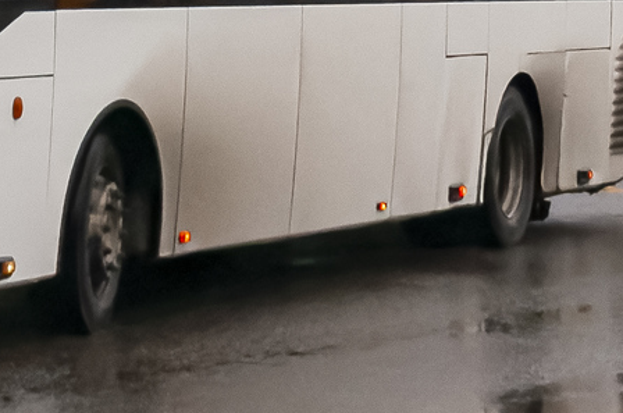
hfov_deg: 16.2
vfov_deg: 10.9
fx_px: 2125
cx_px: -44
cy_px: -116
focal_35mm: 123
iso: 640
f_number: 6.3
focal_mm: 28
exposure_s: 1/640
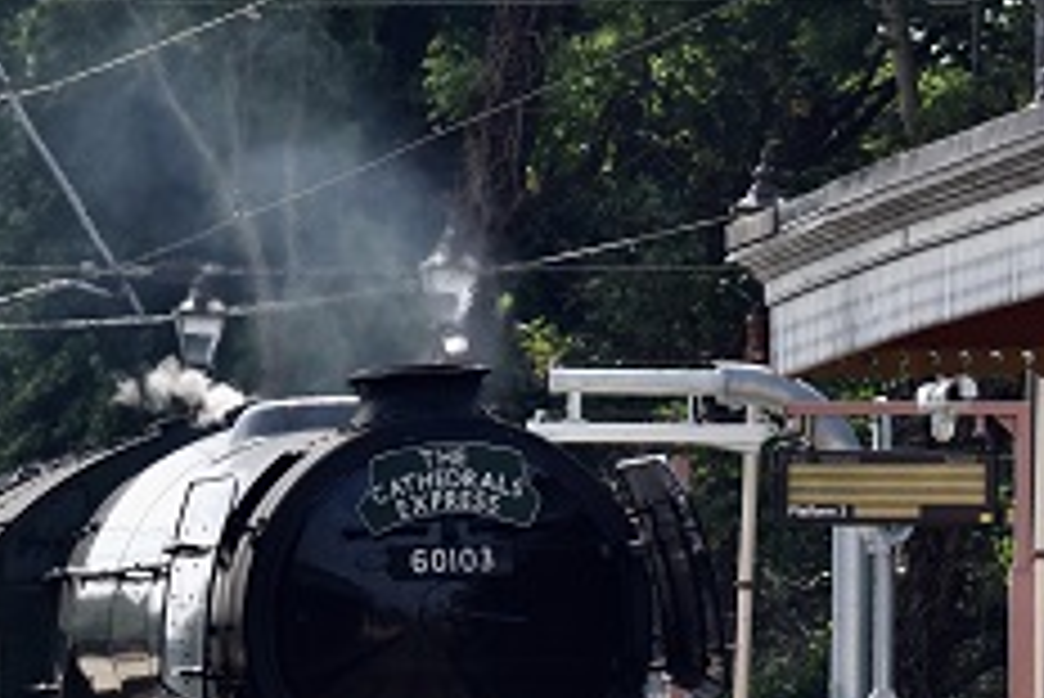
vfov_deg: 2.6
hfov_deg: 3.9
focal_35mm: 523
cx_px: 626
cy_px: 730
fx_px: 15184
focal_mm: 135
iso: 360
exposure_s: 1/2000
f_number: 5.6
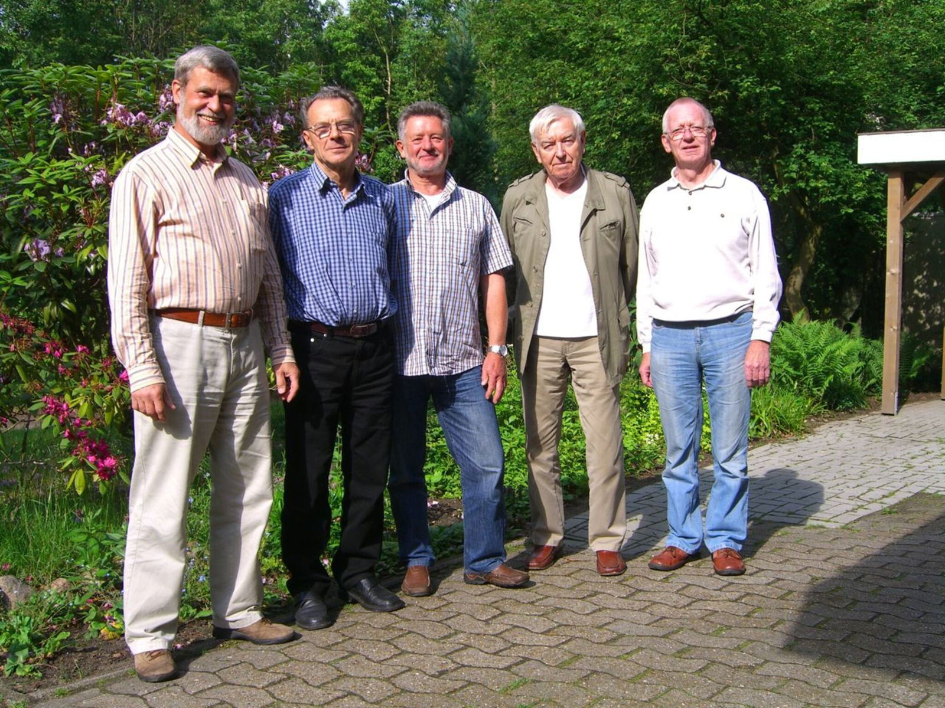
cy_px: 354
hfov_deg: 49.0
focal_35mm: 38
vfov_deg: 37.7
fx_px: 1037
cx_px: 472
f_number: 4
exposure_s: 1/320
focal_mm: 7.9
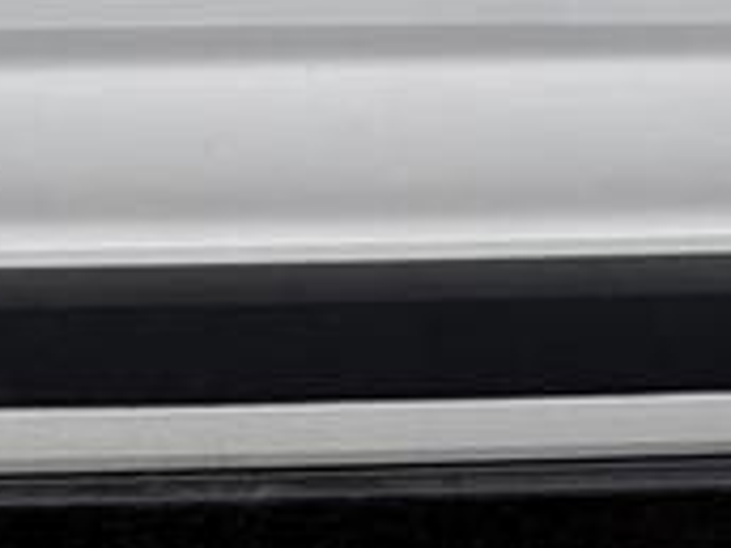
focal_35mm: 73
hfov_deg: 26.6
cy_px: -174
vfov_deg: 18.7
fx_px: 1542
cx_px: 272
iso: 40
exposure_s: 1/270
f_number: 2.2
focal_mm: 2.22
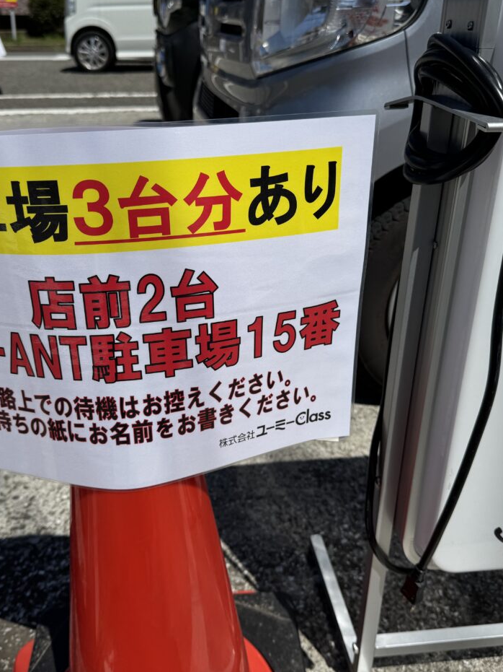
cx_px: 214
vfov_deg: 55.4
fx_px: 640
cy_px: 327
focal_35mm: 33
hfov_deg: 42.8
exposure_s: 1/10417
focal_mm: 6.76
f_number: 1.78
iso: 80
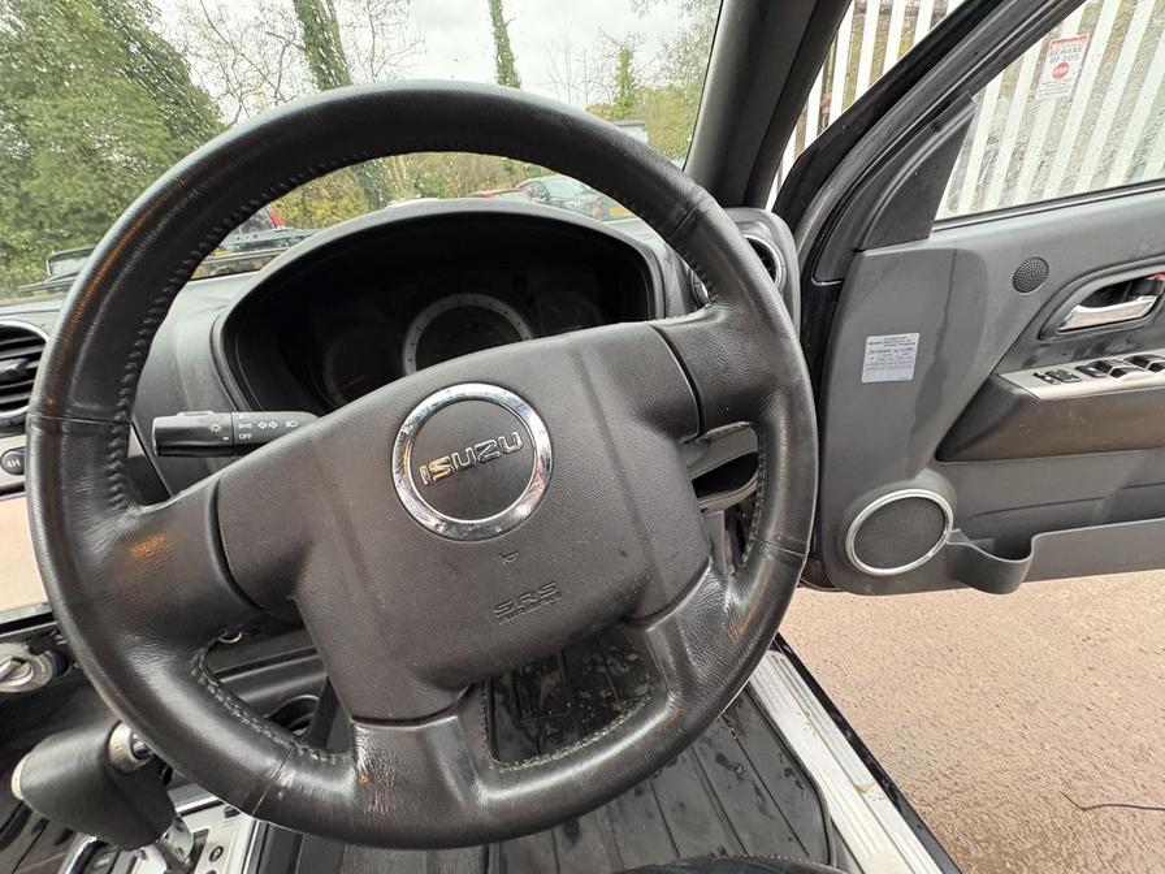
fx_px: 471
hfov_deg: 102.1
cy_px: 437
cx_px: 582
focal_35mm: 14
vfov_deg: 85.7
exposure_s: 1/60
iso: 500
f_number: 2.2
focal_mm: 2.22
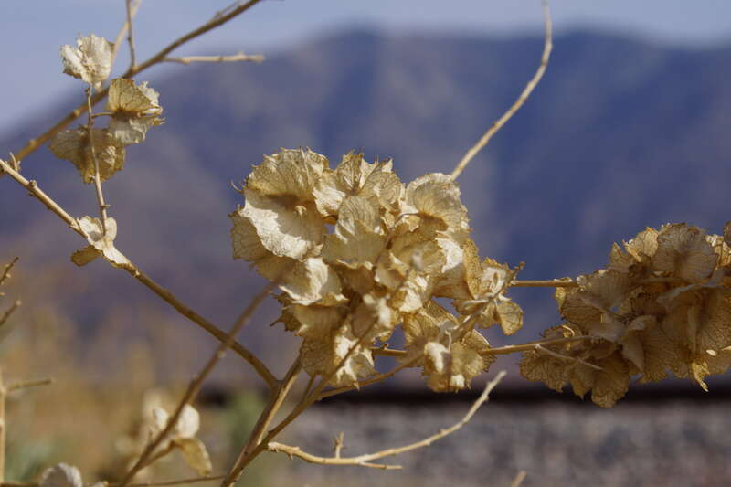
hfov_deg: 19.5
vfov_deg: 13.0
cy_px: 244
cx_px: 366
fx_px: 2132
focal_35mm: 105
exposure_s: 1/200
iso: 100
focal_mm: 70
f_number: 13
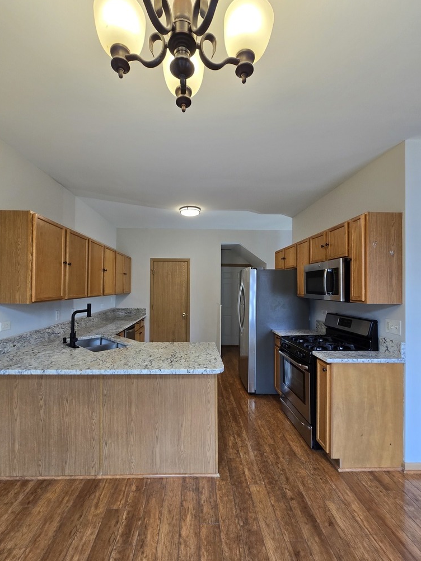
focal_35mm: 14
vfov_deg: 102.1
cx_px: 202
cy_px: 286
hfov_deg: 85.6
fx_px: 227
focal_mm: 2.2
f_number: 2.2
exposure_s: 1/60
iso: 100
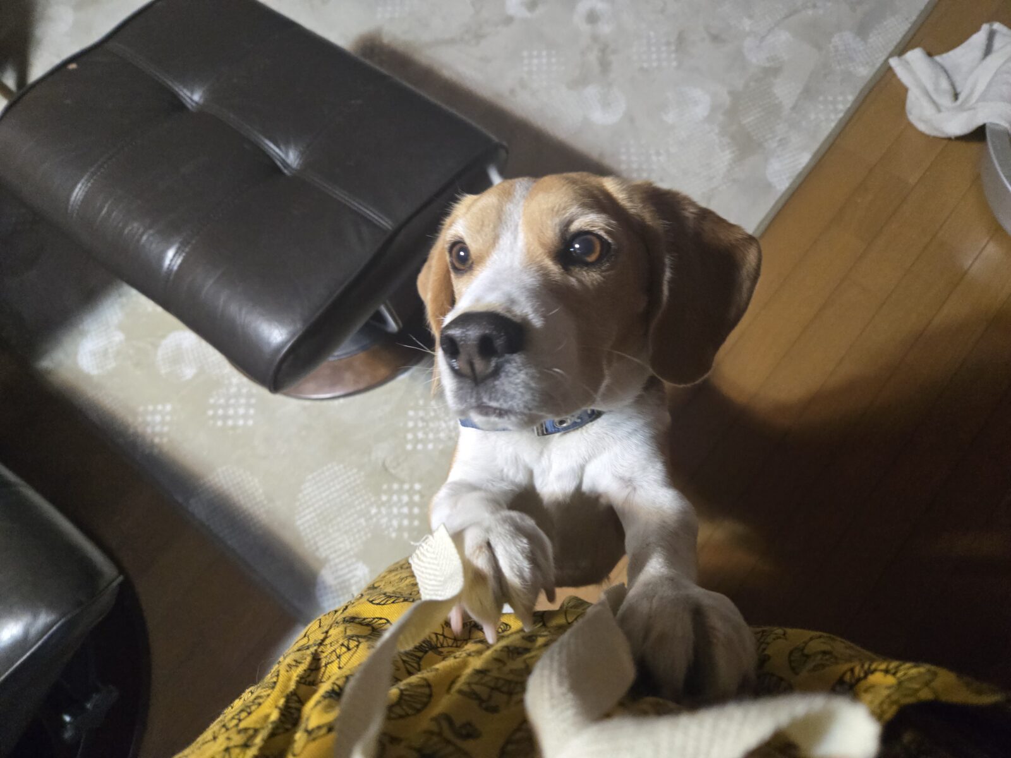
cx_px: 506
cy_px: 379
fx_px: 672
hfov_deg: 73.9
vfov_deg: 58.9
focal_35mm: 23
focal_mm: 5.4
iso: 640
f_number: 1.8
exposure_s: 1/120
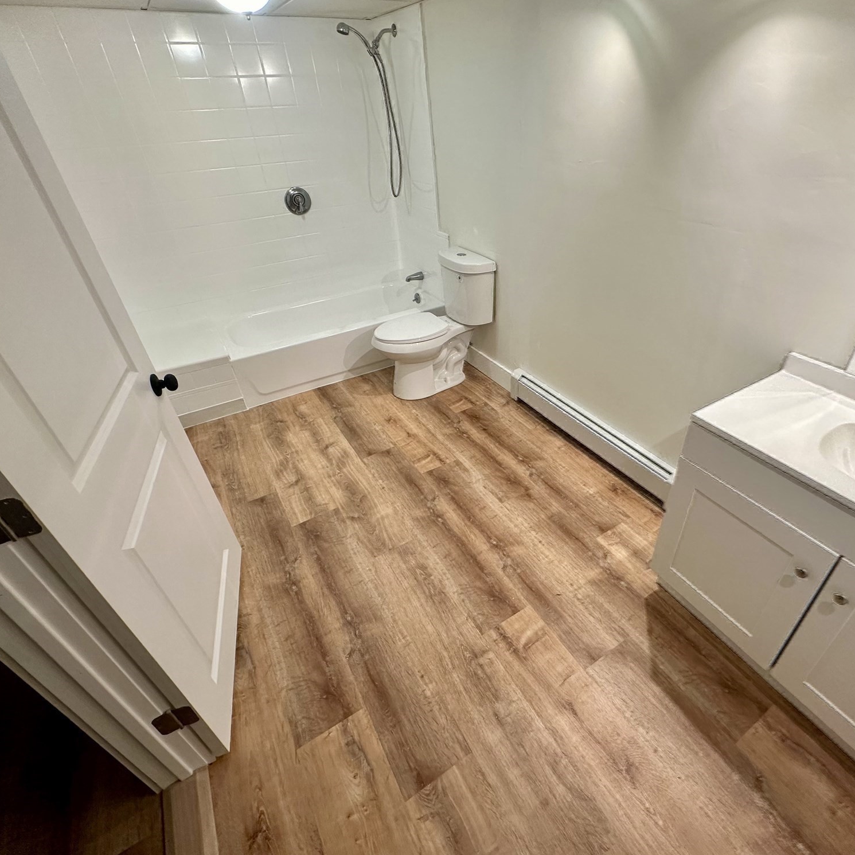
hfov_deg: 83.5
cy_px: 416
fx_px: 475
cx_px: 482
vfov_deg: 84.0
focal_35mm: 17
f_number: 2.2
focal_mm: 2.22
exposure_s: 1/120
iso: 200
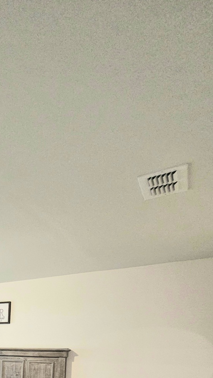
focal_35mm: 29
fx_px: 291
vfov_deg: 53.3
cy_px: 371
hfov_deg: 31.9
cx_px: -56
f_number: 2.2
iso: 400
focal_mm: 2.2
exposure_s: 1/30
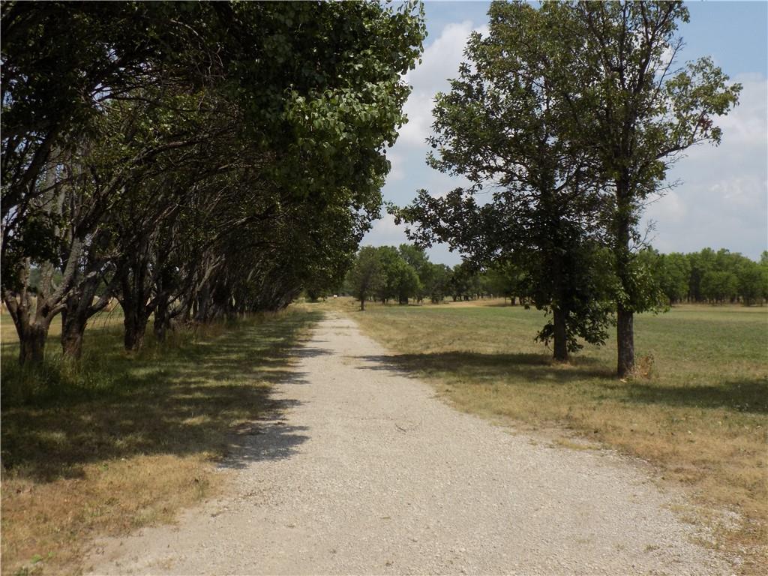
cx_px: 384
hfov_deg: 54.0
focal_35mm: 34
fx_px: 754
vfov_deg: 41.8
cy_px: 288
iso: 80
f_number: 3.4
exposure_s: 1/1250
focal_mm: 6.1
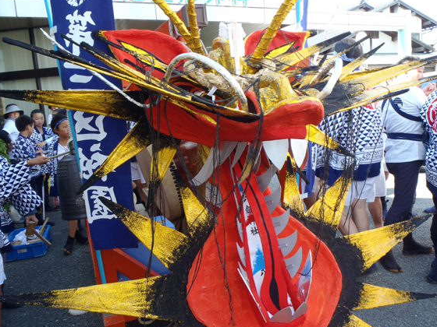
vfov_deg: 46.8
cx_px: 226
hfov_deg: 59.9
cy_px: 165
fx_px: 379
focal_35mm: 30
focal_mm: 5
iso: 80
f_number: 3.9
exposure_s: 1/60
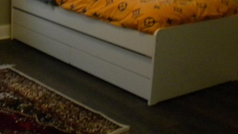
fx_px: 480
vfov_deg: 15.7
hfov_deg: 26.3
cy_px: 8
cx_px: -6
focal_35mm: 76
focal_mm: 5
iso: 400
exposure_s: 1/16.5
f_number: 3.5
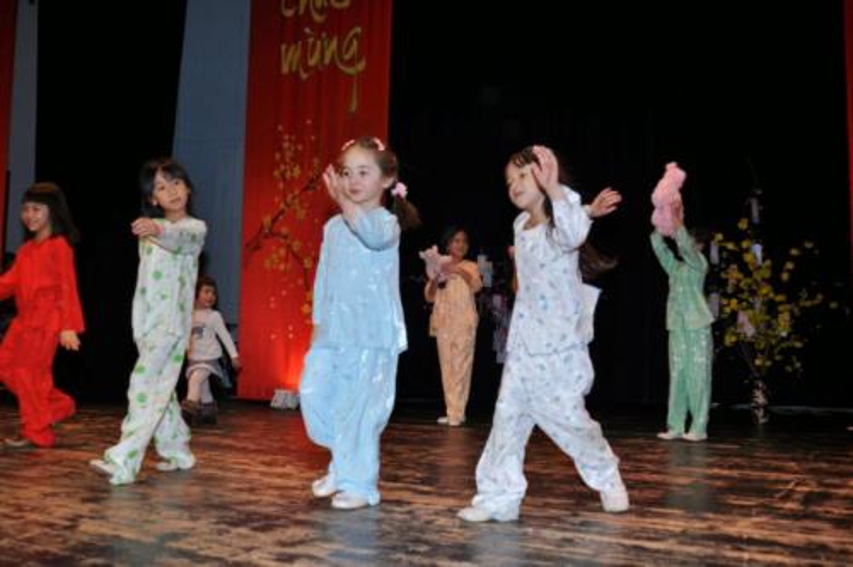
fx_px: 852
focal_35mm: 36
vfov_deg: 36.8
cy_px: 284
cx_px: 426
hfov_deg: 53.2
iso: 200
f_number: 3.5
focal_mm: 24
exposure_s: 1/160
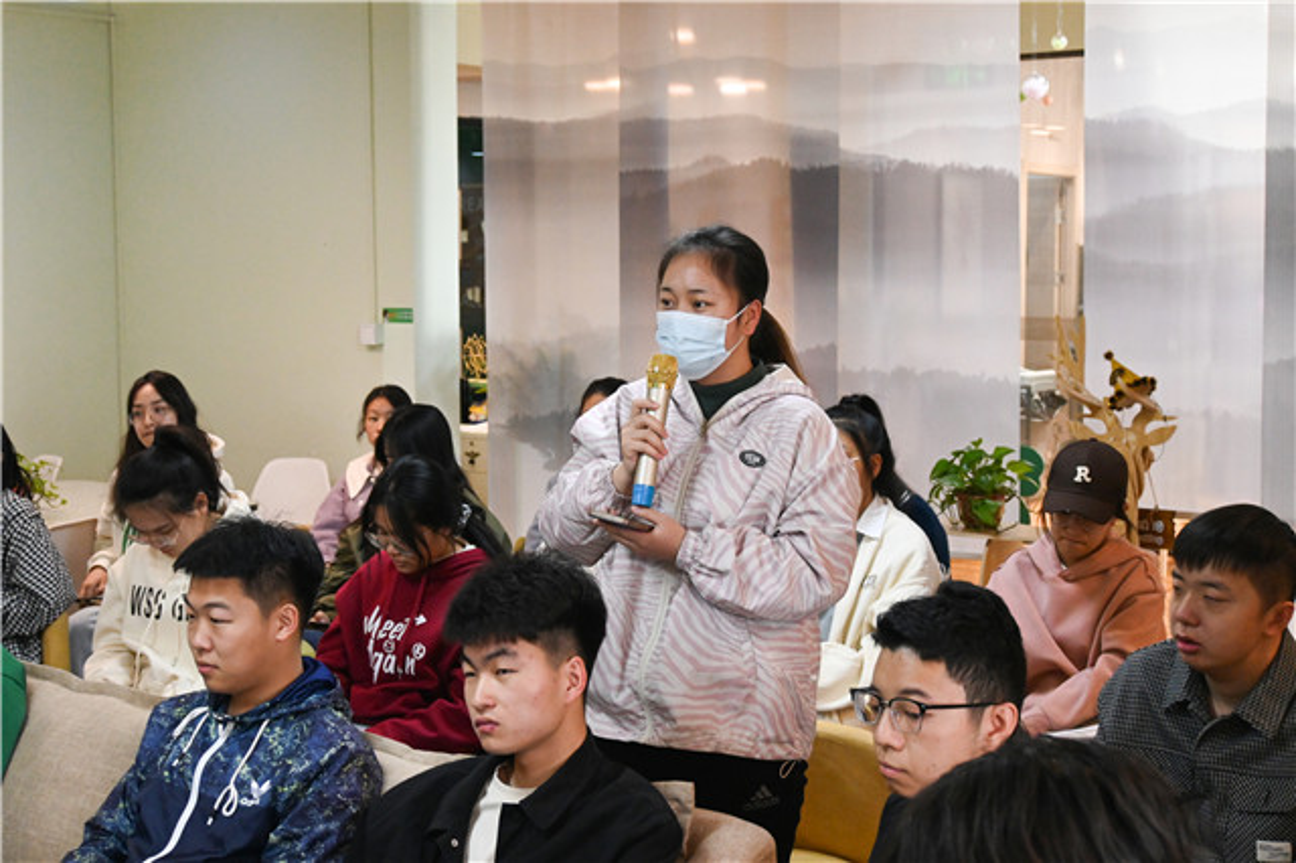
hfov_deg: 41.7
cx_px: 648
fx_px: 1700
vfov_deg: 28.5
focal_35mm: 47
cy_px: 432
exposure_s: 1/125
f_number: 5
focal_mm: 31.5
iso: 2500
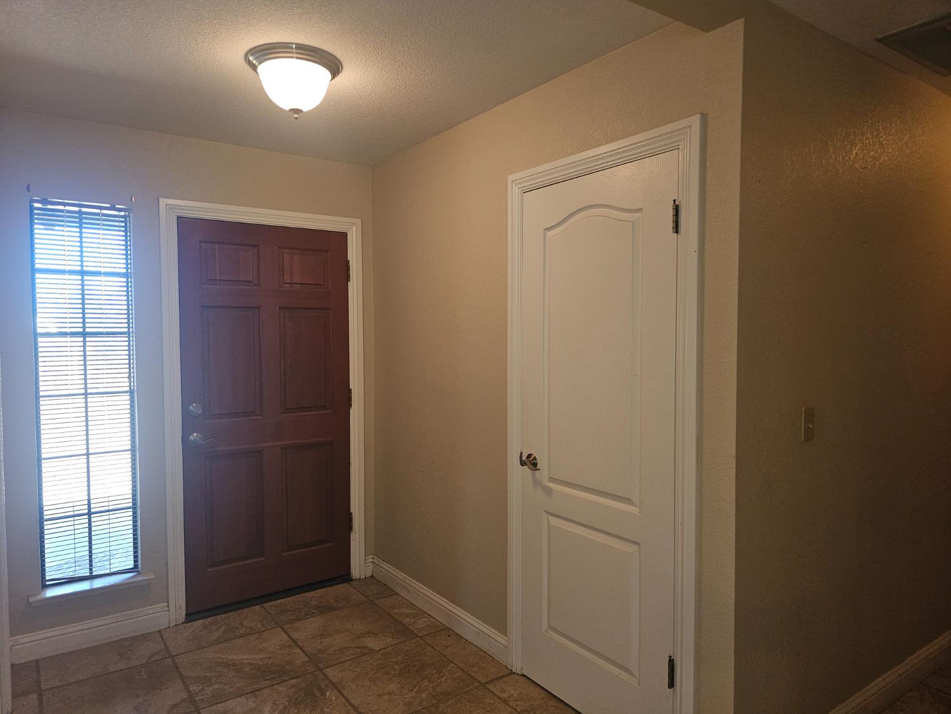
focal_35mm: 23
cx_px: 476
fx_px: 632
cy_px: 357
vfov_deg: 58.9
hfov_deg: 73.9
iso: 100
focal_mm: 6.3
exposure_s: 1/40
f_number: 1.7
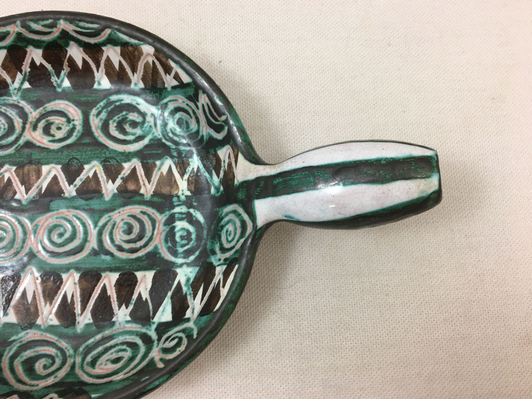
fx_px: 446
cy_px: 200
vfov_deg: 48.2
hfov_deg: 61.7
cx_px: 266
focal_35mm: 29
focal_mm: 4.15
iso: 50
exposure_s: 1/33
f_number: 2.2
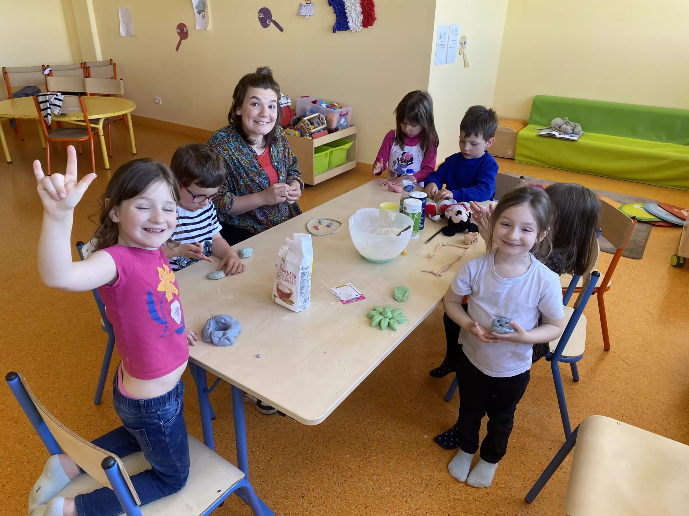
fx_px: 518
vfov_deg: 53.1
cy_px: 258
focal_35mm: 26
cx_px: 344
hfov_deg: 67.3
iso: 80
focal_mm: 4.25
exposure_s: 1/121
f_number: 1.8
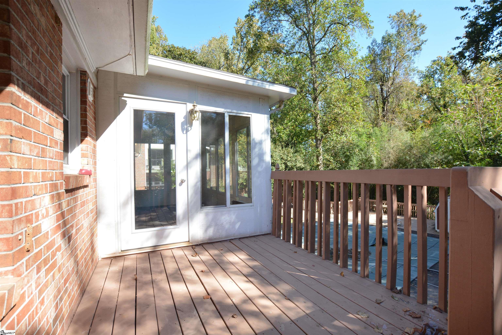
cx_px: 251
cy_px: 168
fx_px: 209
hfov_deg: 100.4
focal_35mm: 15
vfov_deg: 77.3
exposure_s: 1/250
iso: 400
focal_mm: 10
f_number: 6.3
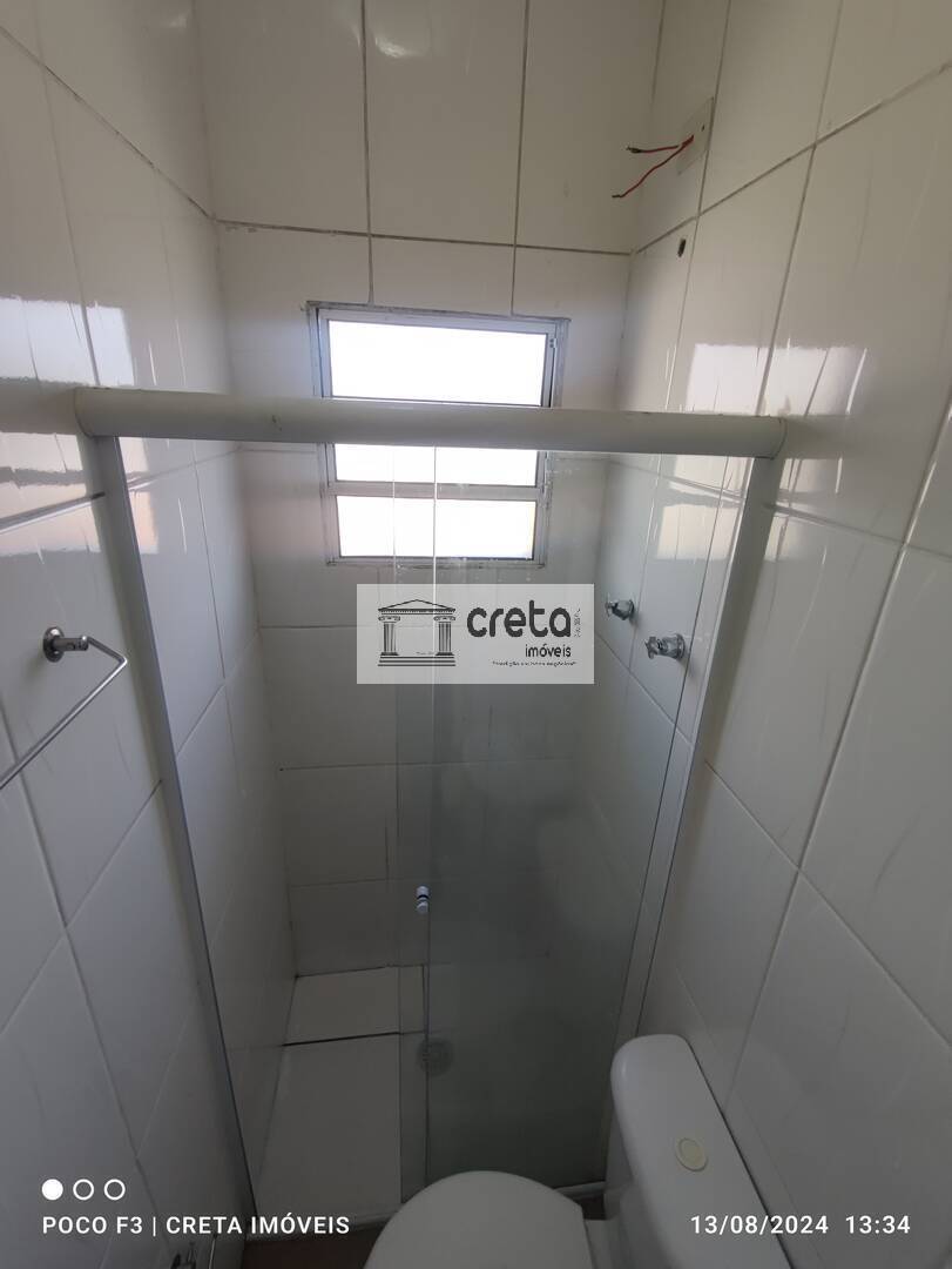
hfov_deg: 81.8
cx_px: 476
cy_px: 634
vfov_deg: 98.1
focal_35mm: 15
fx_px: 550
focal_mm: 1.65
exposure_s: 1/120
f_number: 2.2
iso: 51
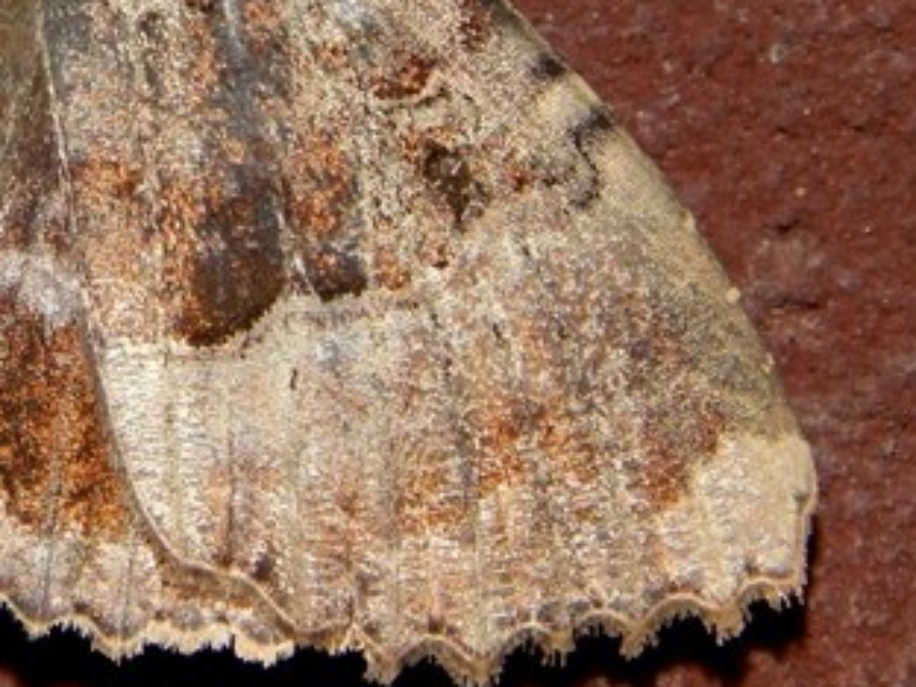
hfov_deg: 3.7
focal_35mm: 536
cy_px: 59
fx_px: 14183
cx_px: -15
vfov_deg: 2.8
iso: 200
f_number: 10.9
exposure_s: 1/30
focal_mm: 37.1
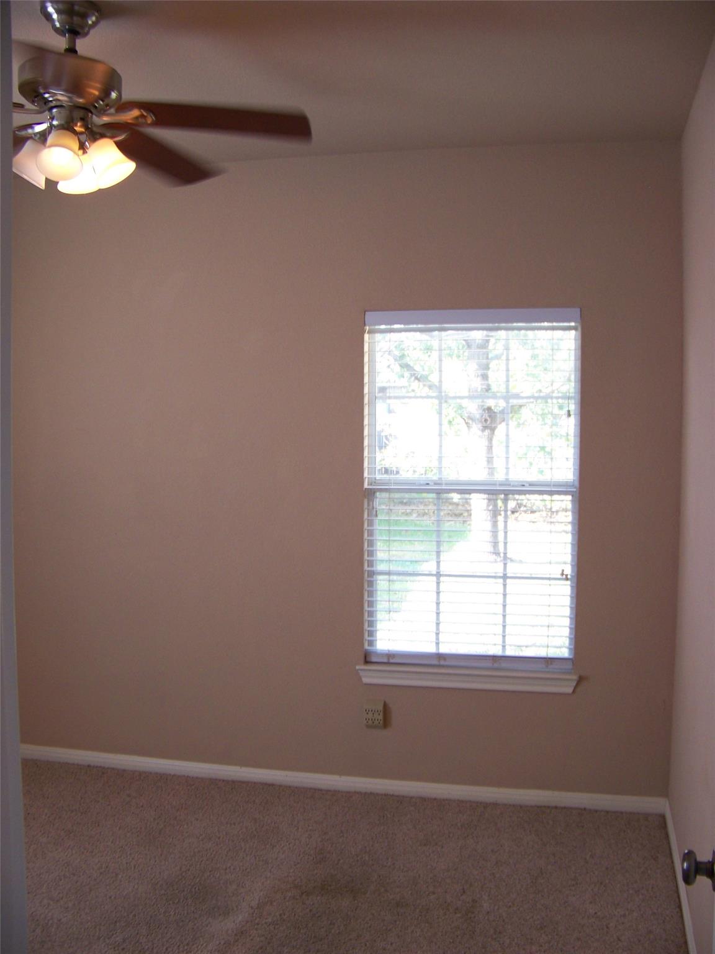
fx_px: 991
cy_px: 477
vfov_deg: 51.4
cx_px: 358
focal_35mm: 36
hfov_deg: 39.7
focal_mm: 5.85
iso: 100
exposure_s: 1/30
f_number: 2.8
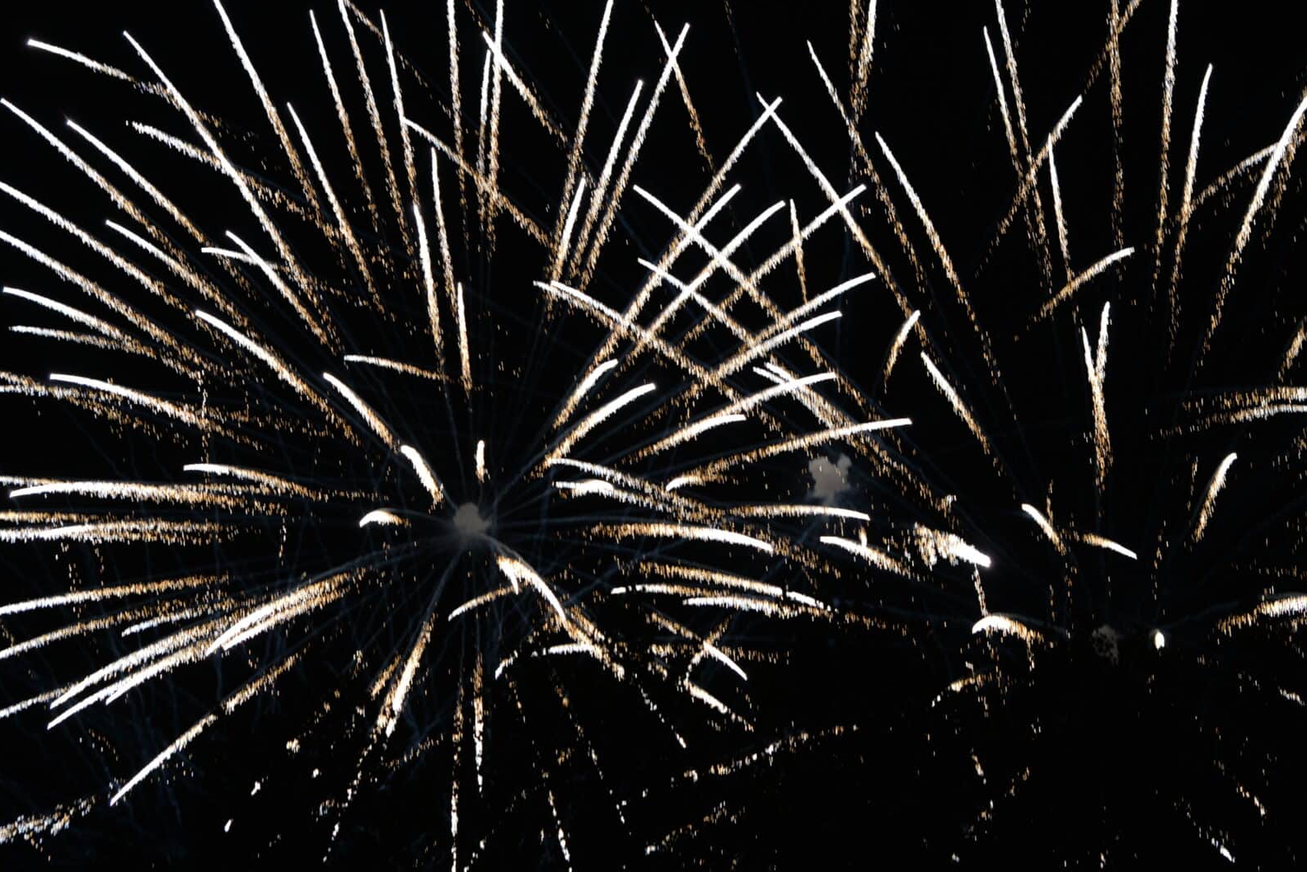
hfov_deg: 32.3
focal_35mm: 62
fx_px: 2251
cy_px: 486
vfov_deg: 21.9
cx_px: 802
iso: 800
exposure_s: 1/50
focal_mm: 48
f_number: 4
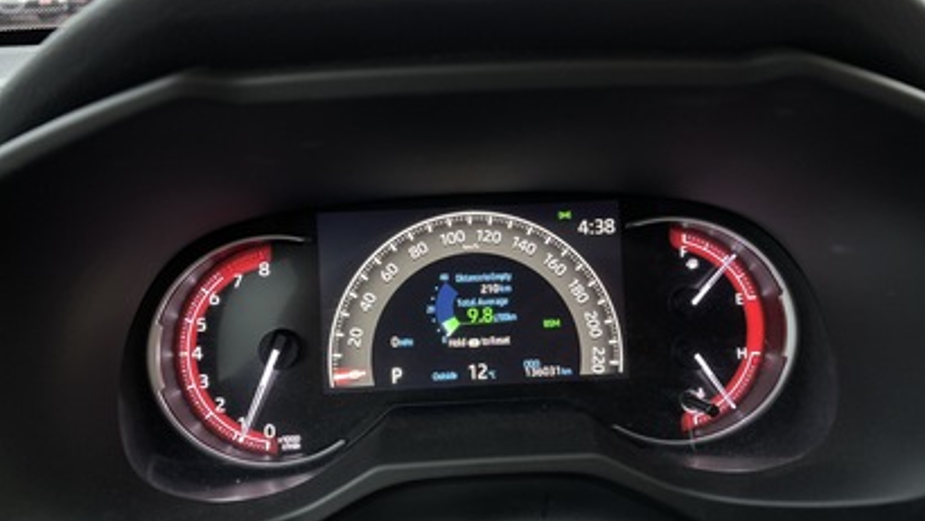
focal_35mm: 29
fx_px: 712
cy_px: 270
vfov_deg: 40.2
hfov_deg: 66.0
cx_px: 472
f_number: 1.6
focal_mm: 5.96
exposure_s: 1/33
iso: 640
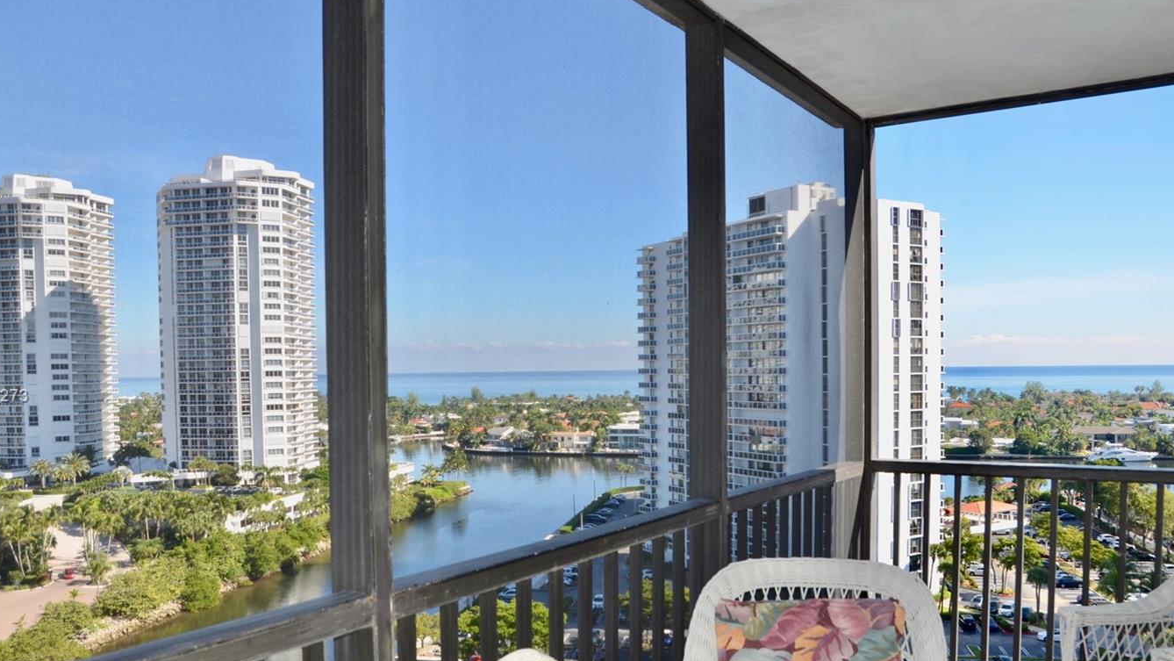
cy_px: 397
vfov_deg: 38.8
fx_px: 934
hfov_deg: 64.3
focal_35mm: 30
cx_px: 591
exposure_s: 1/250
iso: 100
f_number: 5.6
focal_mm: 16
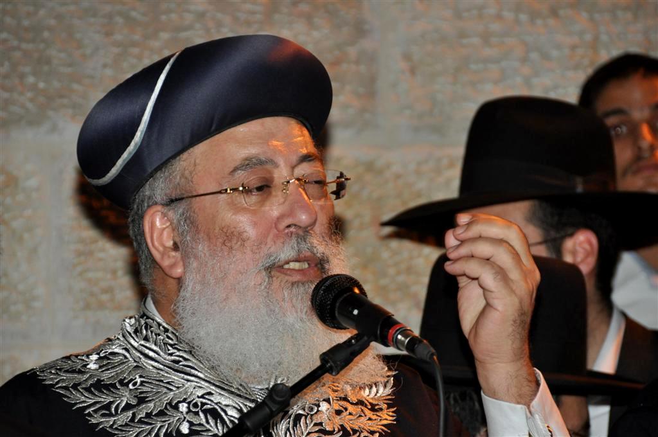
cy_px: 218
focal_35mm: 255
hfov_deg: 8.1
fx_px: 4655
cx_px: 329
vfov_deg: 5.4
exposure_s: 1/60
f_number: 5.6
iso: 800
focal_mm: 170
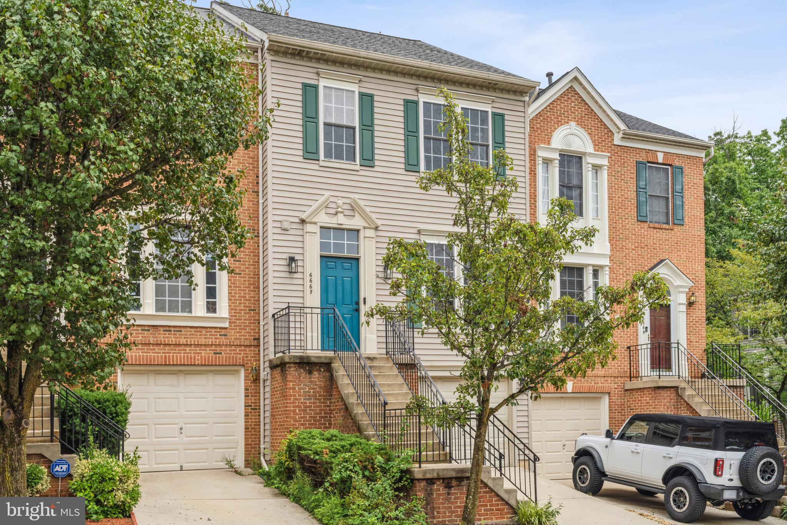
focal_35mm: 32
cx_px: 394
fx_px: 699
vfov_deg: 41.1
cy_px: 262
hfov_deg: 58.7
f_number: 8
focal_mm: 32
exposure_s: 1/1000
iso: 400
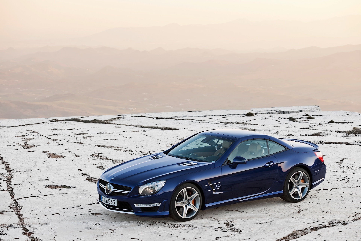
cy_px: 120
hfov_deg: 23.6
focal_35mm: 86
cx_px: 180
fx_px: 862
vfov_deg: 15.9
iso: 100
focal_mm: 86
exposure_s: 1/100
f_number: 4
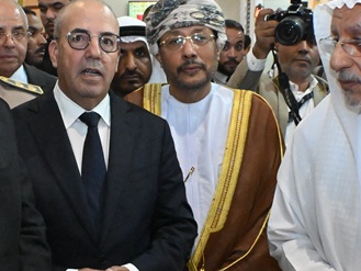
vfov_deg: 23.3
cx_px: 140
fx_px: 657
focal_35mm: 63
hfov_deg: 30.6
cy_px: 147
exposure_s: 1/100
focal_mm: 18
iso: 10000
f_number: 11
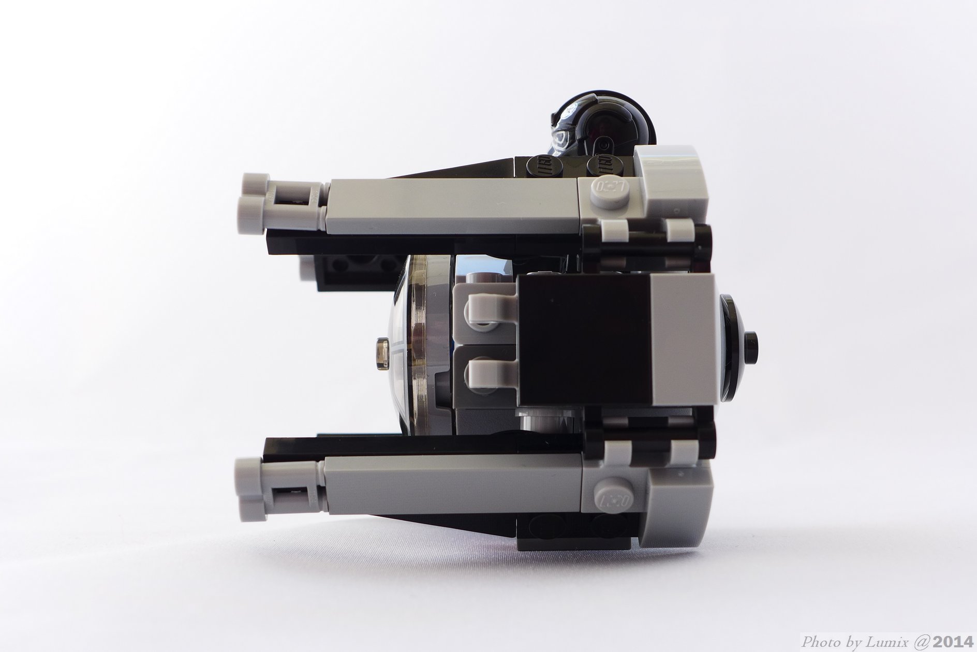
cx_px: 488
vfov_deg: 27.0
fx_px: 1357
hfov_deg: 39.6
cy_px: 326
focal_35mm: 50
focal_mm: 9.8
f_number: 4
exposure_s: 1/20
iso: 80
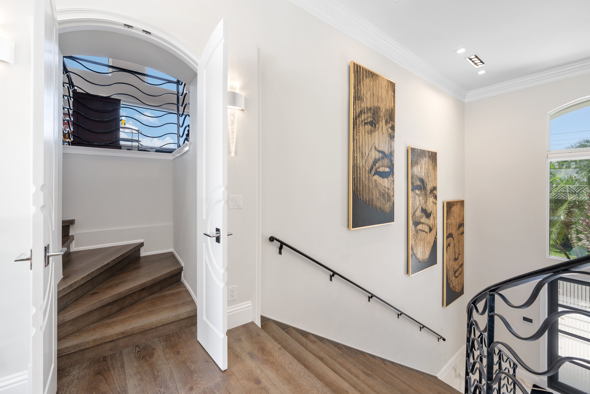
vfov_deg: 81.2
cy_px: 197
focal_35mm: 14
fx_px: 229
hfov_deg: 104.3
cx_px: 295
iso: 160
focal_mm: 14
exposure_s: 1/6
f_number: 6.3
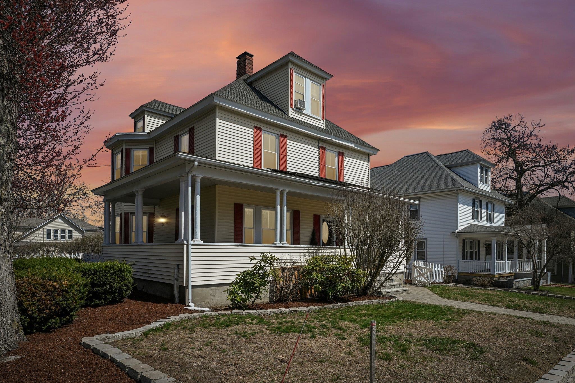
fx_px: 335
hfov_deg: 81.2
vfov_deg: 59.5
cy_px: 192
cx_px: 288
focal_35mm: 21
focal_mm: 21
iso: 400
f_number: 8
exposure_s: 1/1250
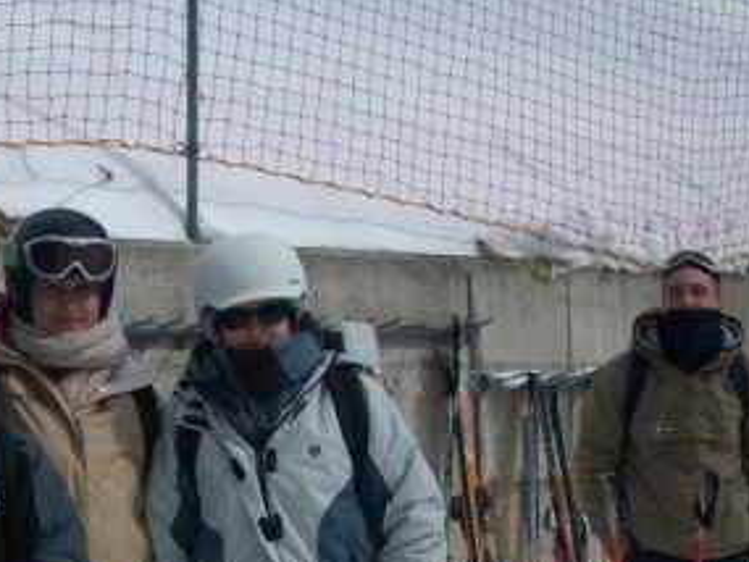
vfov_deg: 17.4
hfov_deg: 23.3
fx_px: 1797
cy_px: 559
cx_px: 173
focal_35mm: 83
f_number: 5.6
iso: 80
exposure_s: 1/1401
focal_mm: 6.2
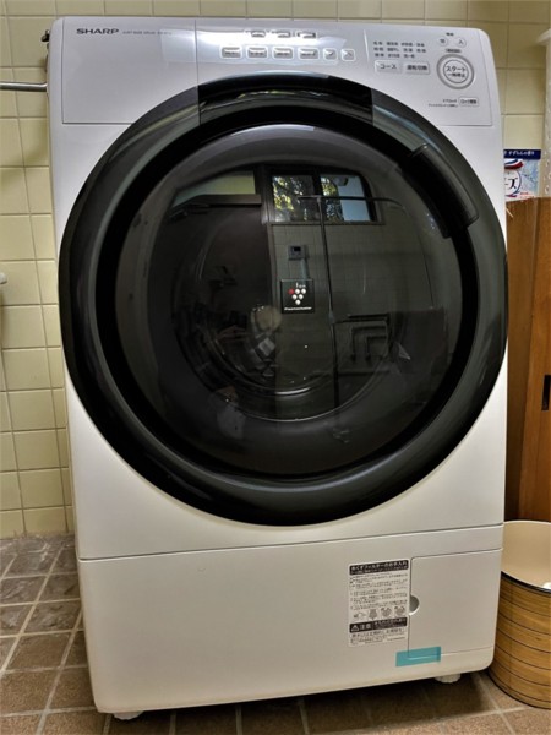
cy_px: 368
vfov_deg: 67.3
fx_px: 552
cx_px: 276
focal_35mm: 26
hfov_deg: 53.1
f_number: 1.6
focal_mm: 4.2
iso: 500
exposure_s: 1/33
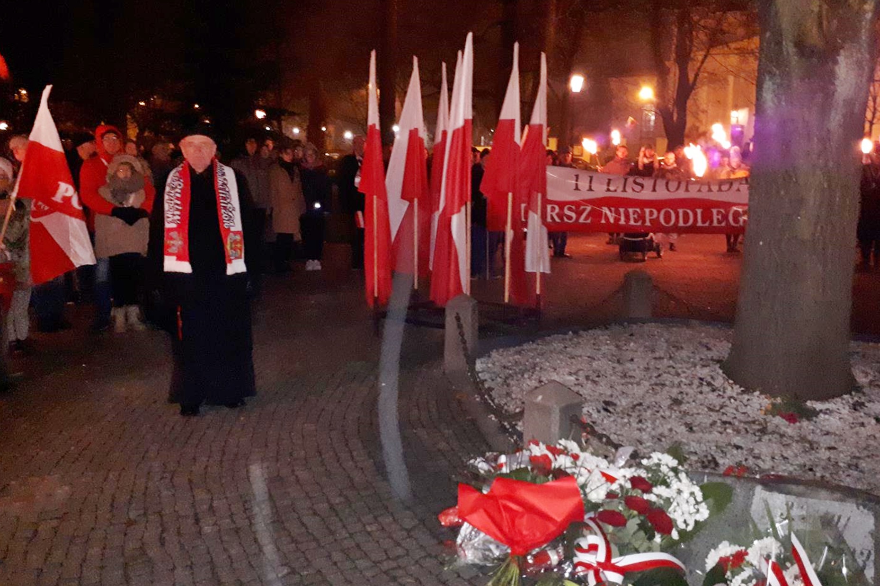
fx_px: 709
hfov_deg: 63.7
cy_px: 247
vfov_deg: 44.8
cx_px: 447
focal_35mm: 29
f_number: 1.9
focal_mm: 3.6
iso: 800
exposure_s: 1/17
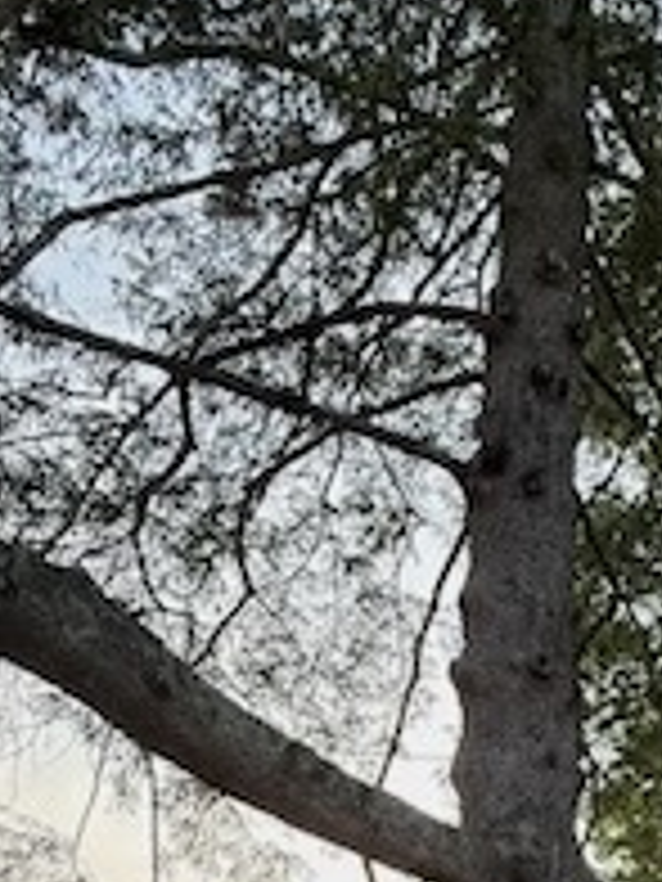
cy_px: 916
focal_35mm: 38
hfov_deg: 34.0
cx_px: 680
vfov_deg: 41.4
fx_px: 969
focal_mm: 2.22
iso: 125
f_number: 2.2
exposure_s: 1/99
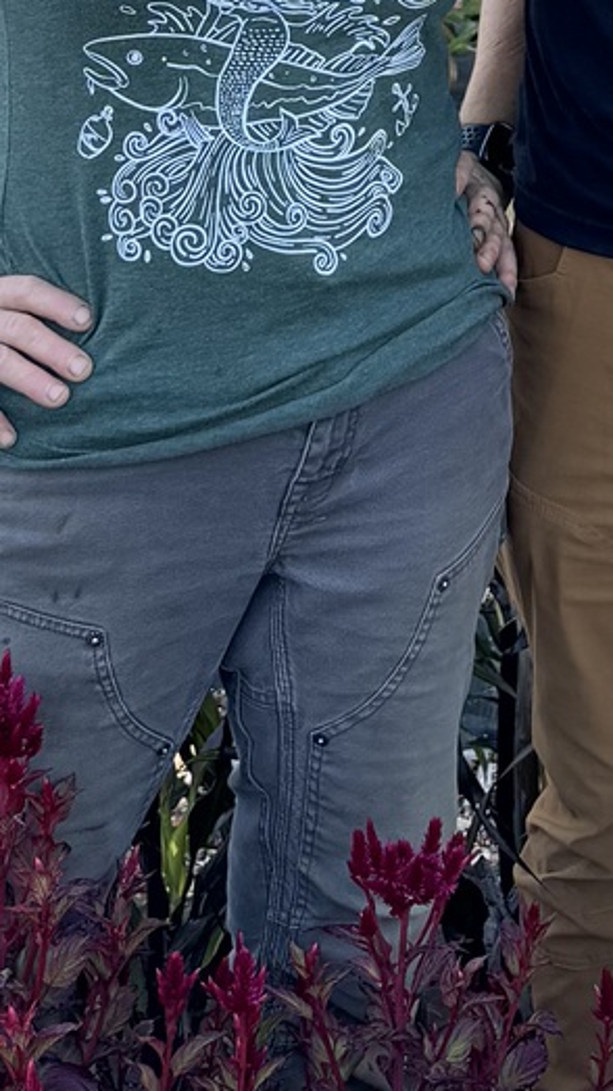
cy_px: -423
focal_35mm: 100
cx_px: 630
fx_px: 2891
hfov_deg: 12.0
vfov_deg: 19.3
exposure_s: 1/470
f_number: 1.78
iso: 80
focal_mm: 6.76
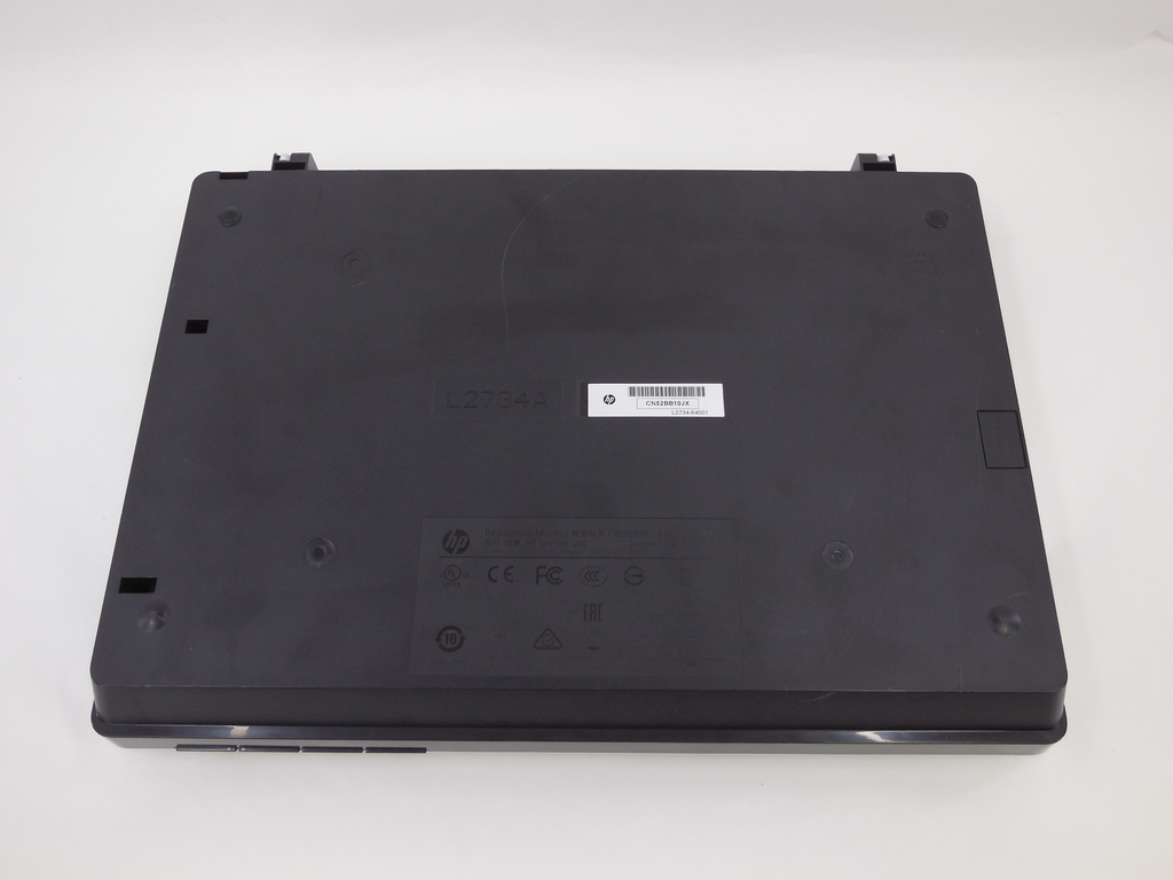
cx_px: 586
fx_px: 1152
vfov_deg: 41.8
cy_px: 440
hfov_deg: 54.0
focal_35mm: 34
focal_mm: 6.1
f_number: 3.4
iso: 125
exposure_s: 1/40
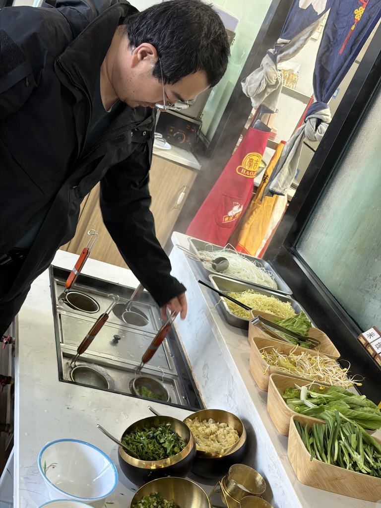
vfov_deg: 39.7
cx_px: 190
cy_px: 254
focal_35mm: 48
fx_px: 704
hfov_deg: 30.3
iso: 200
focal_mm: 6.76
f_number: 1.78
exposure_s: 1/33
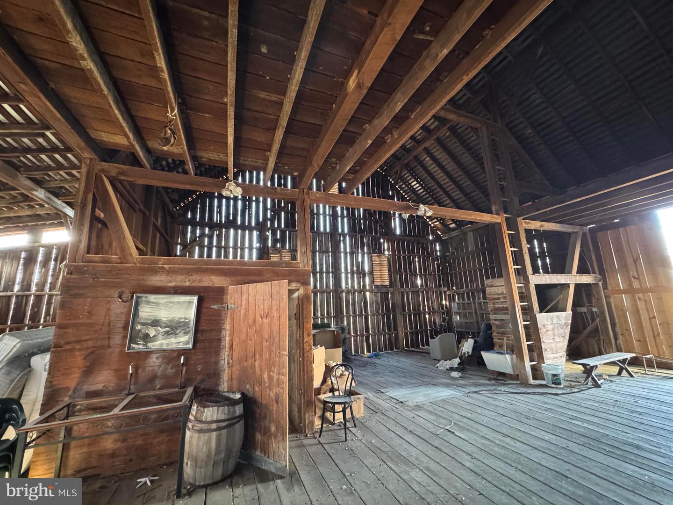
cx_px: 336
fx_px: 272
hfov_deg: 102.1
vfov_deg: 85.7
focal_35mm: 14
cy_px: 252
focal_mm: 2.22
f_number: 2.2
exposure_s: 1/53
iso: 1250
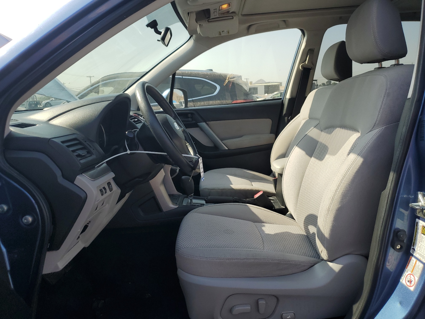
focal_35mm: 26
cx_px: 212
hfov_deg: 67.3
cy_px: 160
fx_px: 319
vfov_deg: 53.1
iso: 50
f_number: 1.5
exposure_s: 1/1429
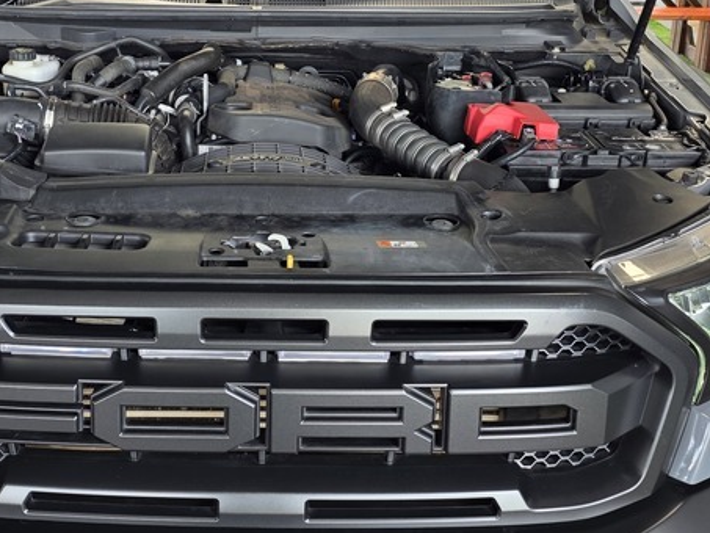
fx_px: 1067
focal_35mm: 52
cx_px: 260
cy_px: 191
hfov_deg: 36.6
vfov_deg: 27.9
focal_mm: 6.25
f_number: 1.7
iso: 20
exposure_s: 1/51.8
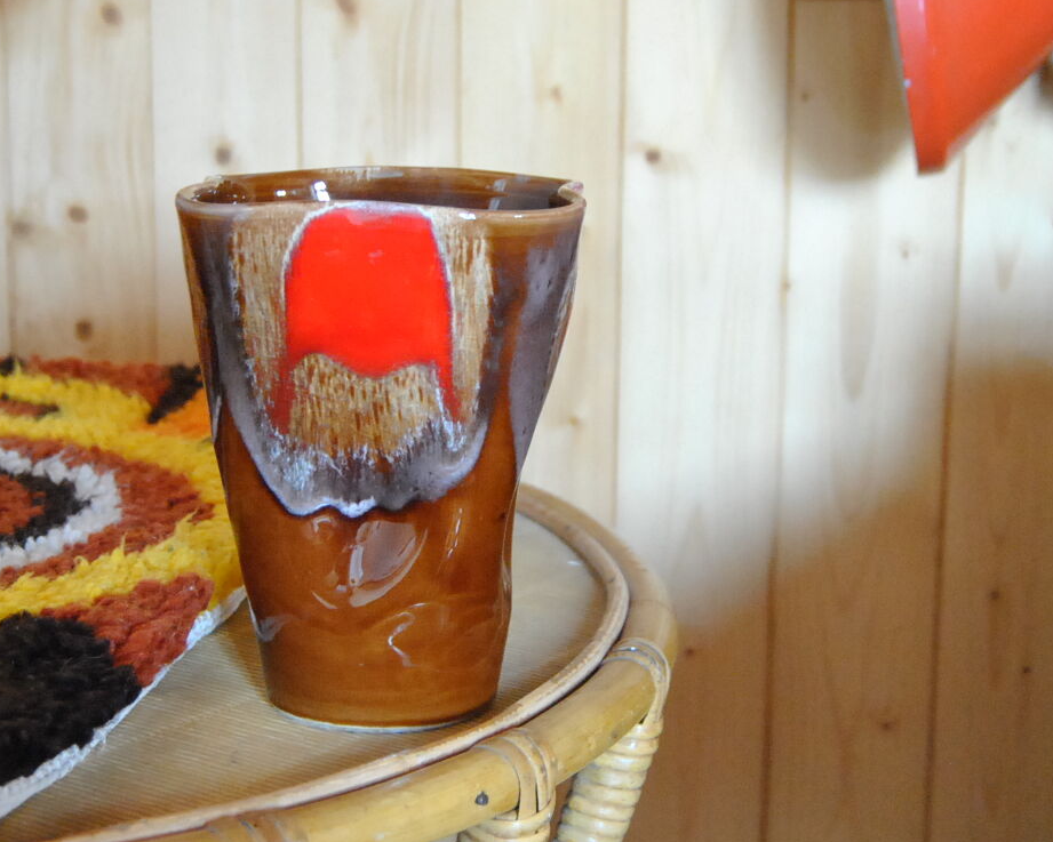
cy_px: 463
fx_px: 2400
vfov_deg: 19.9
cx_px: 412
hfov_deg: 24.7
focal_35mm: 77
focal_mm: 26
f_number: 4
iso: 1600
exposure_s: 1/25
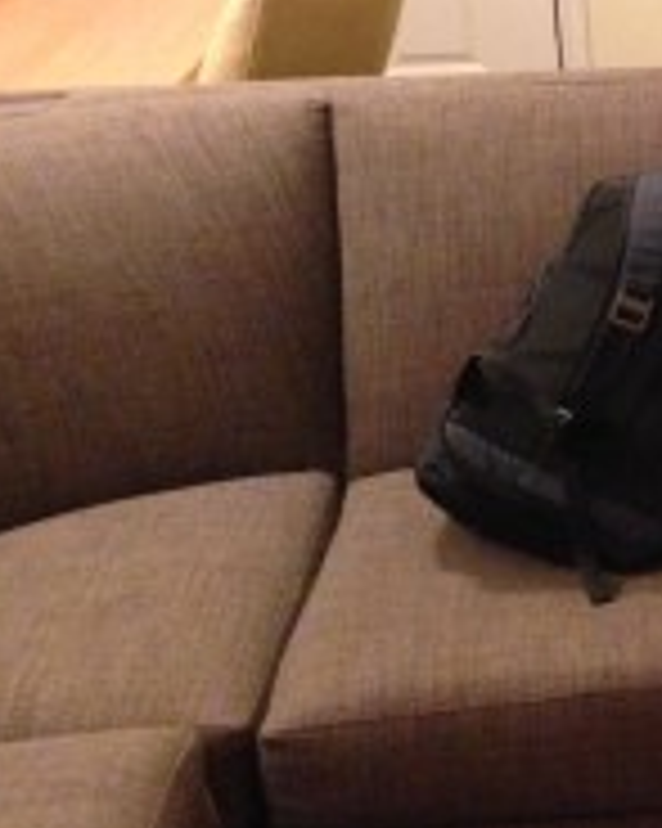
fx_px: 2206
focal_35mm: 90
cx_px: 991
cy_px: 216
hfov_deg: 15.7
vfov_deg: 21.1
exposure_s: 1/15
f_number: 2.4
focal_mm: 4.12
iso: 400
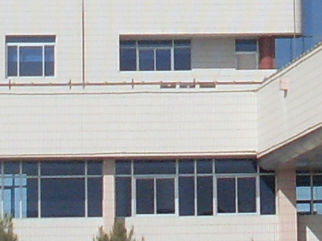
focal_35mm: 271
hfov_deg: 7.3
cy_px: -265
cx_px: 380
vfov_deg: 5.4
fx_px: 2520
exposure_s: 1/350
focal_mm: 6.3
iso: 80
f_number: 7.7
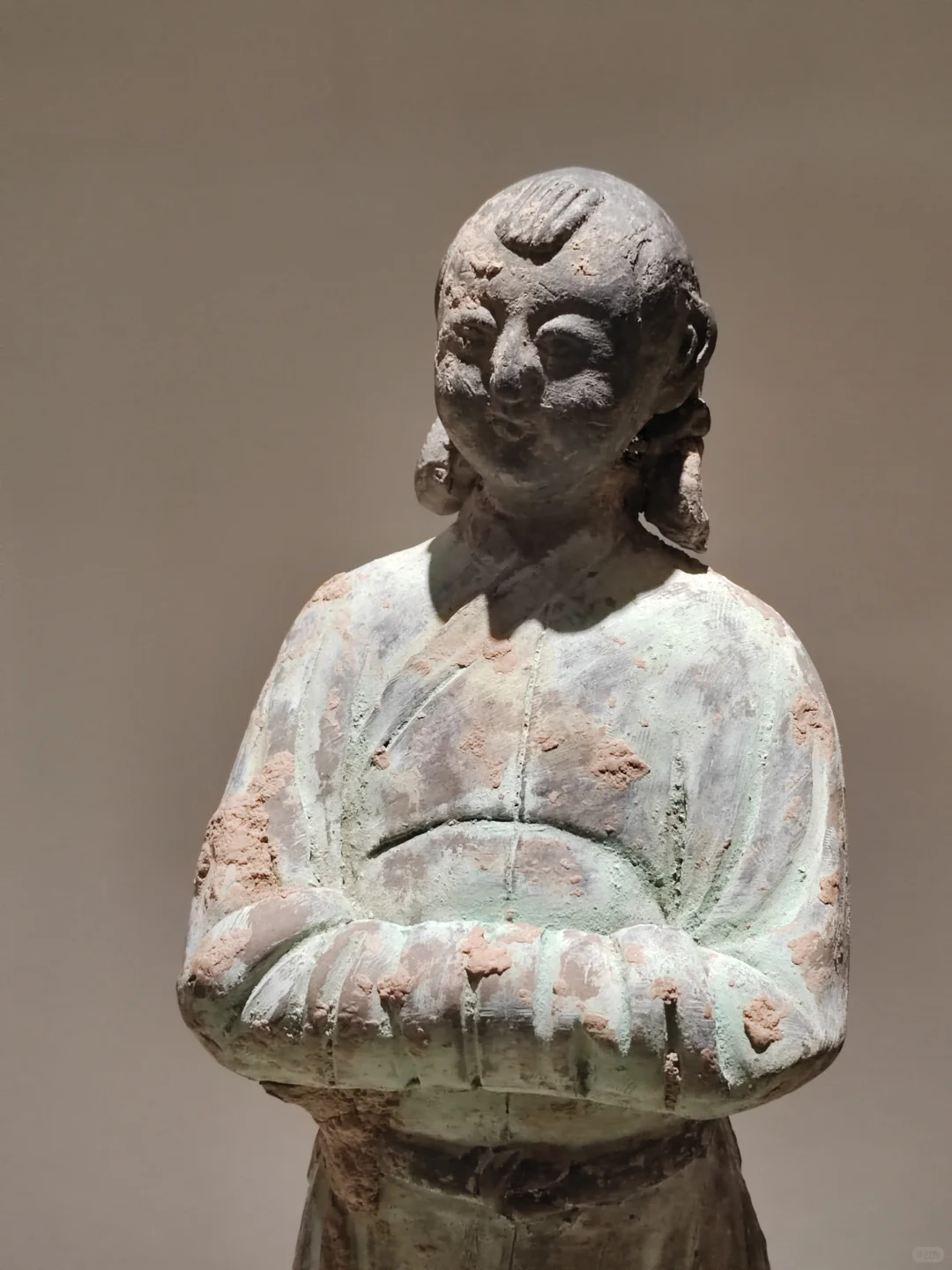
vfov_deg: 35.5
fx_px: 1980
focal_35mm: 54
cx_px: 476
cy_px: 635
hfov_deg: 27.0
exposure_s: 1/100
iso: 500
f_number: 1.9
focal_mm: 5.52
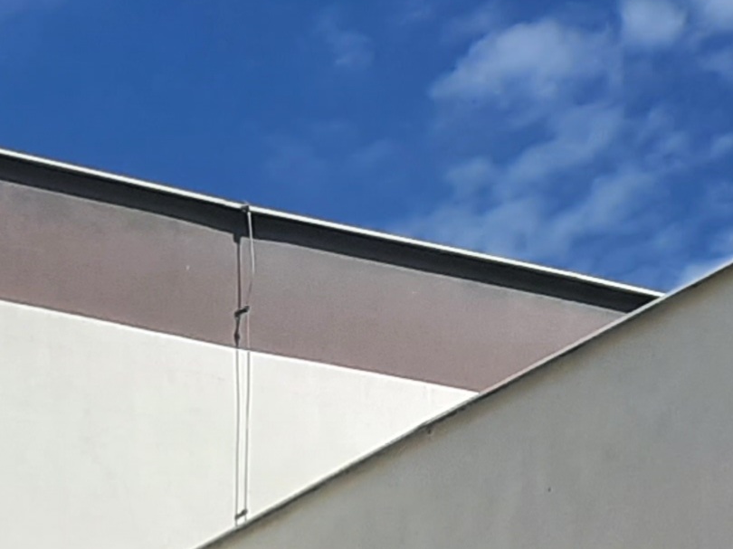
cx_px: -273
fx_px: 2265
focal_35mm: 107
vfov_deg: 12.3
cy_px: 1092
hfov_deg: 17.1
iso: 40
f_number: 1.7
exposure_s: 1/10000
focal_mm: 3.93
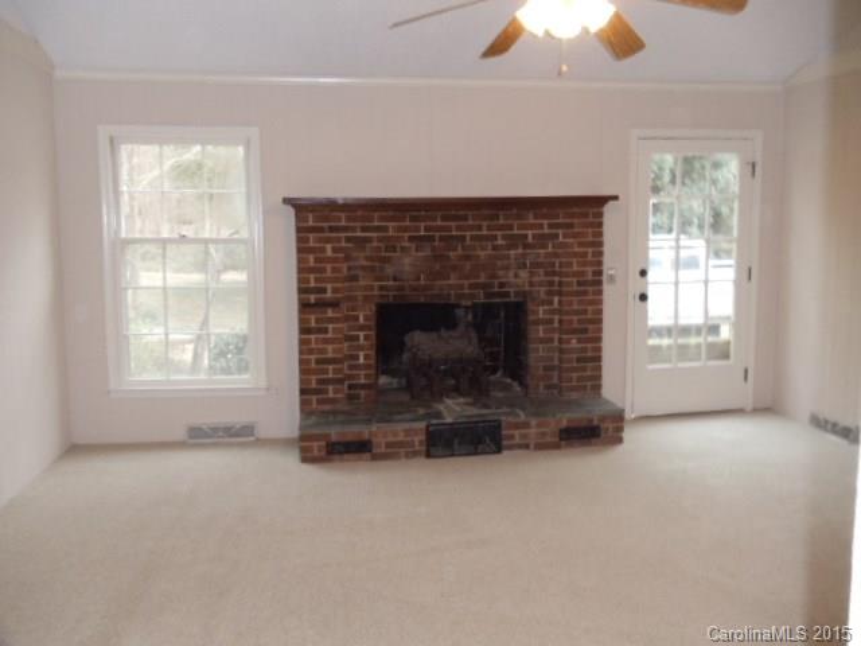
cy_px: 323
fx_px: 1094
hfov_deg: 42.9
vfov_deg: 32.9
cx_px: 430
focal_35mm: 44
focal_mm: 6
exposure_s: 1/30
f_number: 3.5
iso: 400
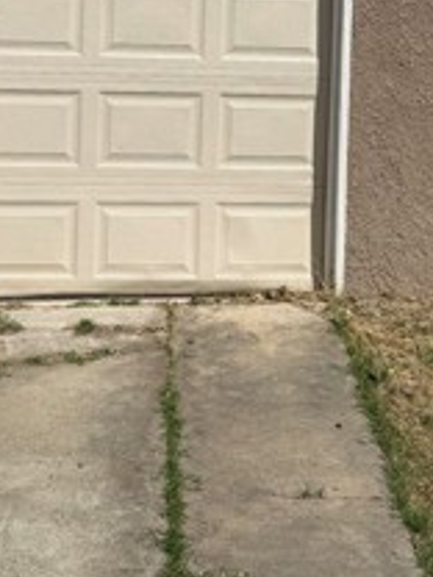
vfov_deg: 25.5
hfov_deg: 19.8
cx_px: 144
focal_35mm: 74
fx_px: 1234
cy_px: 53
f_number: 1.78
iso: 80
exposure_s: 1/10309
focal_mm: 6.76
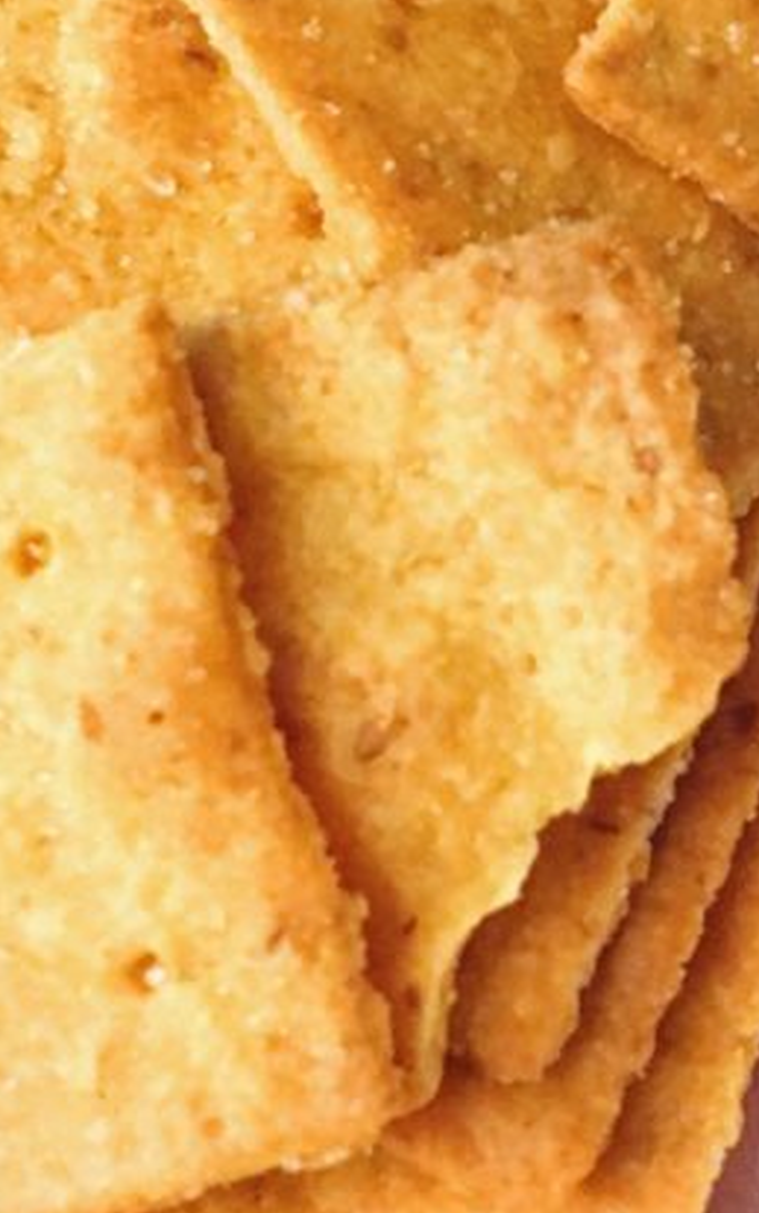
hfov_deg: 17.2
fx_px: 2514
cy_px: 255
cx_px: 396
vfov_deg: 26.7
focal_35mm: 76
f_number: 2.2
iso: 250
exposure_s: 1/15
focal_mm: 4.15
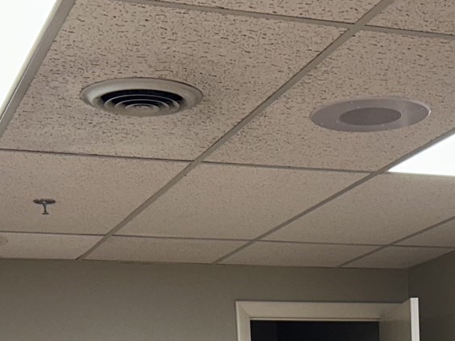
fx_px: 1248
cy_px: 553
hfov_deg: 20.4
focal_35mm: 95
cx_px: 363
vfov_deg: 14.2
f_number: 1.5
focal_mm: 5.7
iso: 64
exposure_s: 1/120
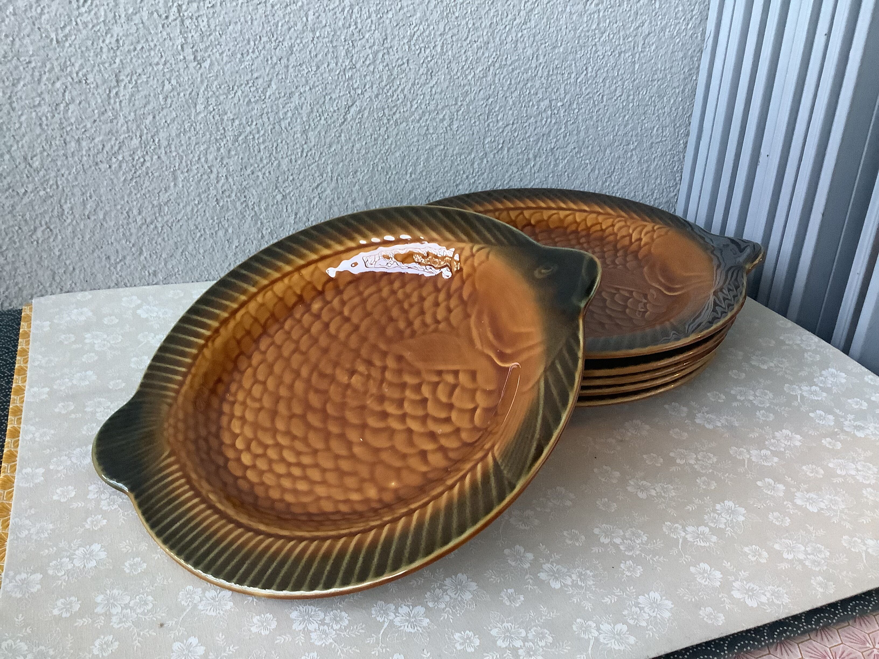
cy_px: 330
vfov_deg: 45.4
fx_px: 787
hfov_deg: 58.4
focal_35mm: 31
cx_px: 440
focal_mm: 3.3
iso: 400
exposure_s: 1/33
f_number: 2.4
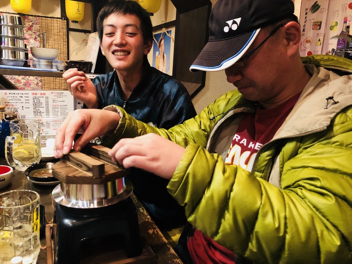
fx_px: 285
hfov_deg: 63.4
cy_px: 132
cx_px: 176
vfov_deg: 49.7
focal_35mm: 28
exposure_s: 1/20
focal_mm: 3.99
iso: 640
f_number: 1.8
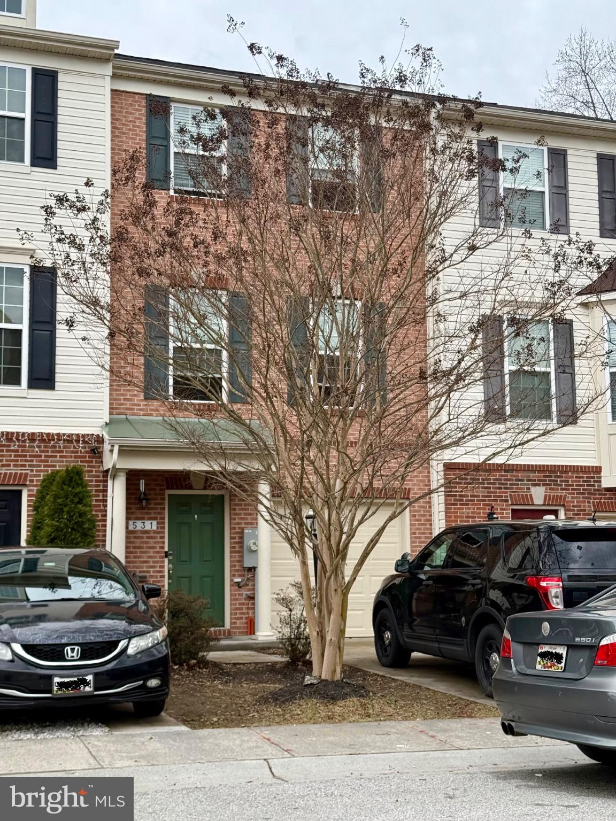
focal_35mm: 48
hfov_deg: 30.3
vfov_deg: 39.7
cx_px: 308
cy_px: 410
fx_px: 1139
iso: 100
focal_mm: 6.76
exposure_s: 1/1795
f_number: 1.78
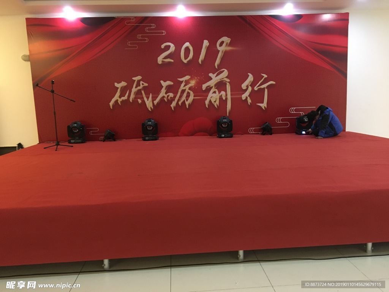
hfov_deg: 61.7
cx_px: 194
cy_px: 146
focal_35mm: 29
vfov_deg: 48.2
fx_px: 326
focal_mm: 4.15
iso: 400
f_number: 2.2
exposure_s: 1/17
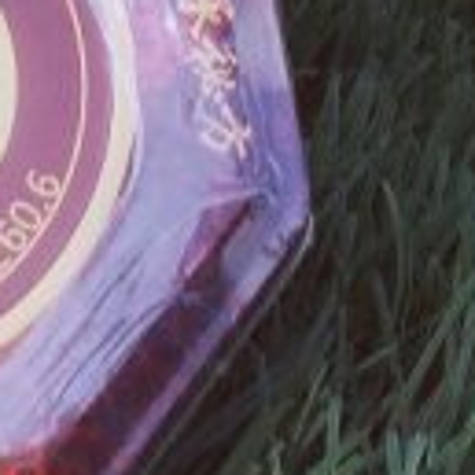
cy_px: -212
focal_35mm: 169
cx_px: 0
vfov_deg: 10.1
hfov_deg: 10.3
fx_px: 2624
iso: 32
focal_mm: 4.15
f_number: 2.2
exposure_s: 1/1041
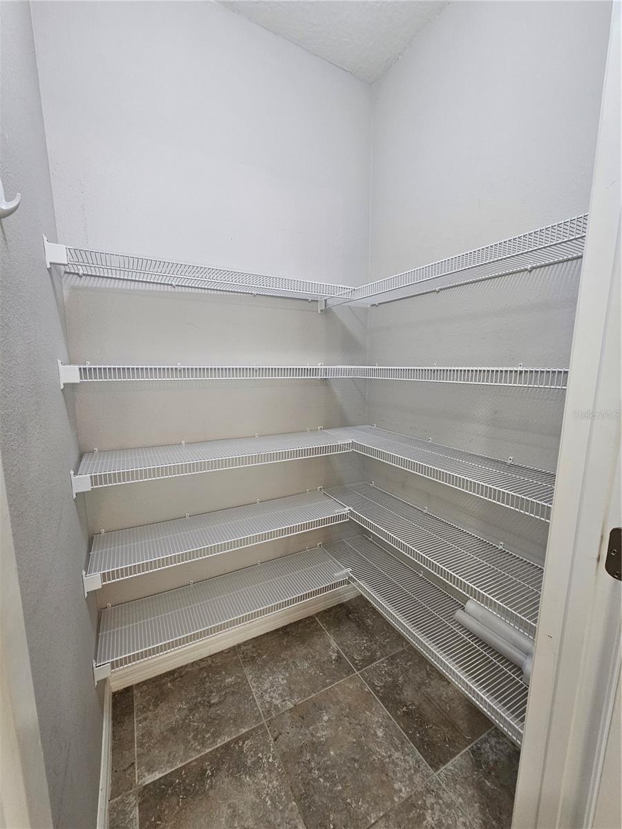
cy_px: 414
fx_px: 311
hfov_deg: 89.9
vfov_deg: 106.2
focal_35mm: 13
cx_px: 311
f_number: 2.2
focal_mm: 2.2
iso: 125
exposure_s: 1/60
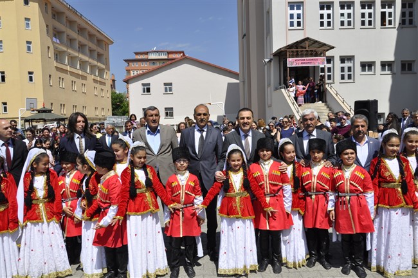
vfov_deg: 47.8
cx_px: 209
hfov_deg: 67.4
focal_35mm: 27
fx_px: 313
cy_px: 139
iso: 200
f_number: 10
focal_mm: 18
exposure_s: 1/400
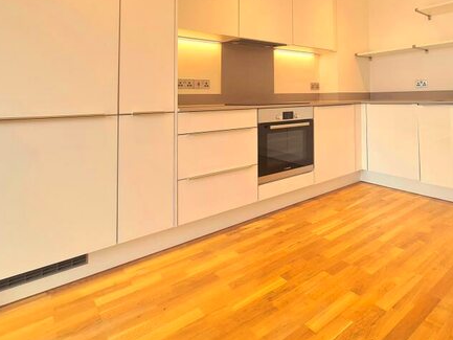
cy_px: 83
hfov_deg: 74.6
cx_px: 326
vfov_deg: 59.9
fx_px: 275
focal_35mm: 21
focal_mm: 2.22
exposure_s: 1/100
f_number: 2.2
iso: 100
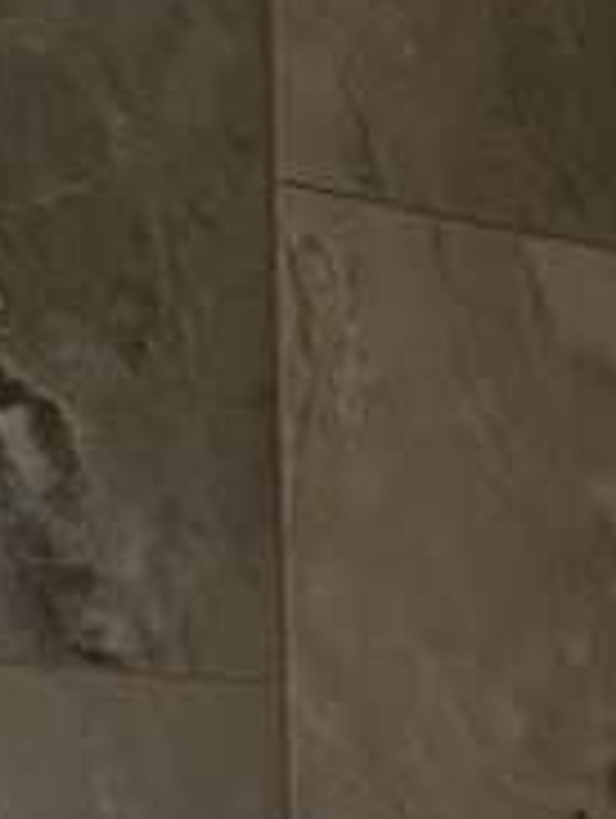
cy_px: 1674
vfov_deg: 11.9
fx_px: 3456
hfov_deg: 10.1
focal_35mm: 146
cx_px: 692
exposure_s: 1/30
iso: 640
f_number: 1.8
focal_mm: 4.25
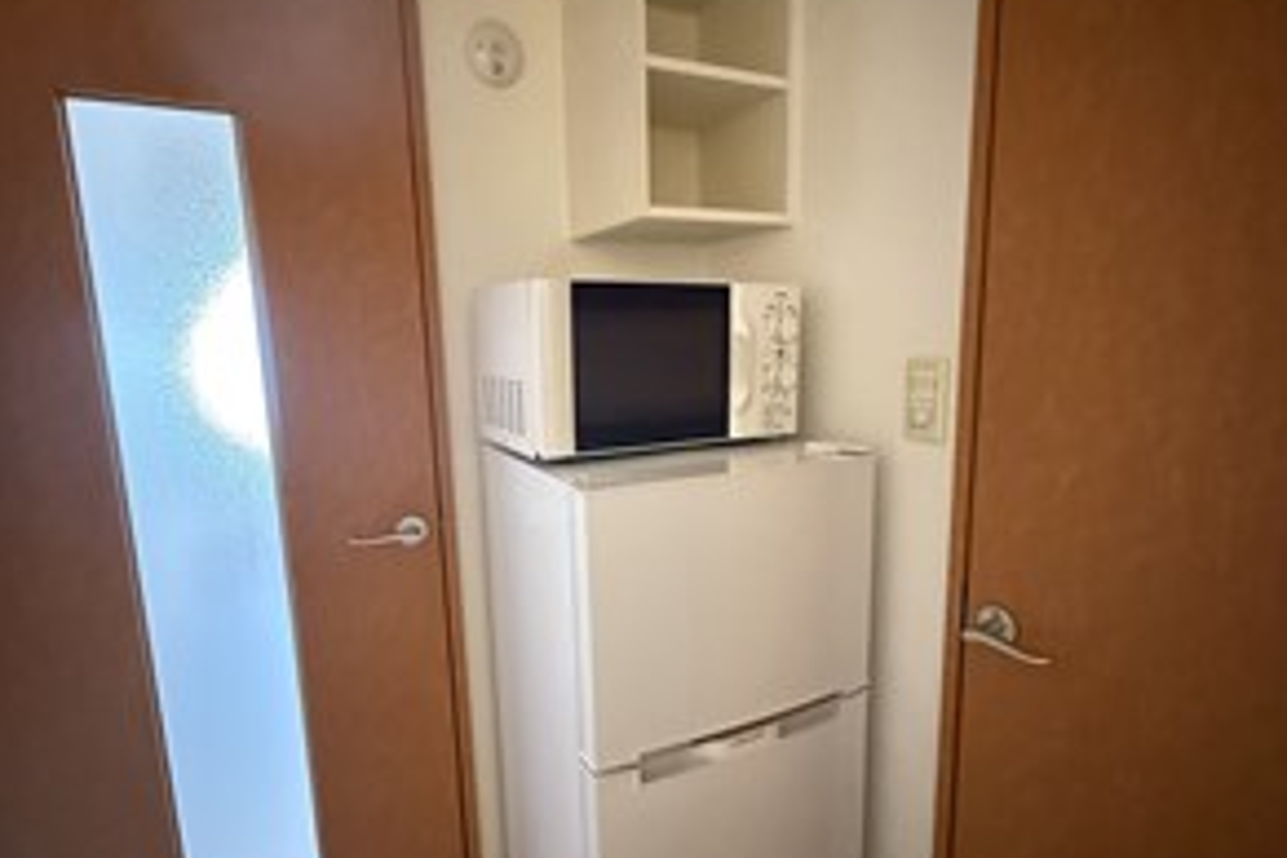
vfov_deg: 61.8
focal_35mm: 20
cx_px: 641
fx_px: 715
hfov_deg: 84.0
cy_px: 464
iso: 1250
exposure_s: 1/33
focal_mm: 2.22
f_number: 2.2
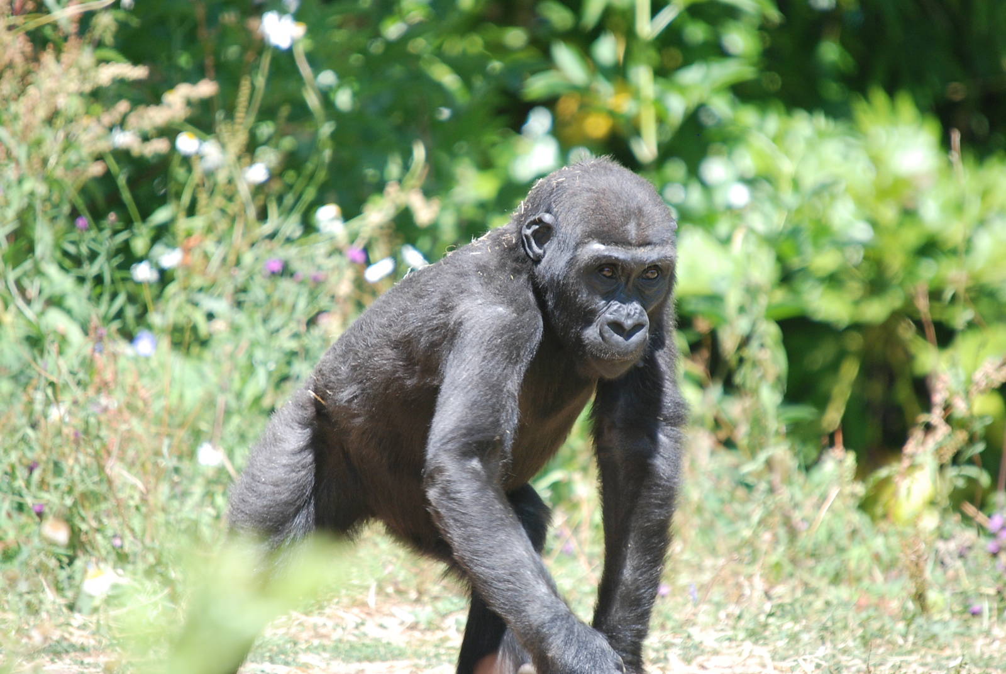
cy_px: 337
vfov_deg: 1.8
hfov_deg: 2.7
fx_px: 20983
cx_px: 503
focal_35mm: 750
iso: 400
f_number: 6.3
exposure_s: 1/250
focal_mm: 500
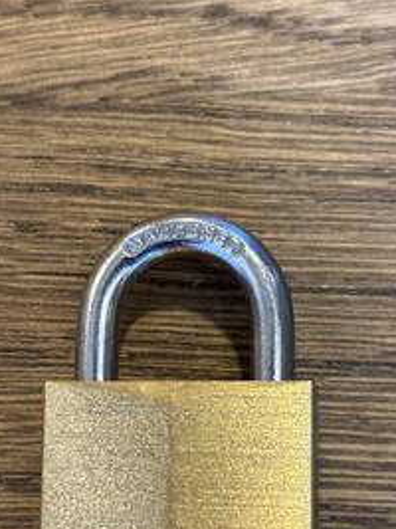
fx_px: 1191
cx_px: 194
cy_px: 378
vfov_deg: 24.8
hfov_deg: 18.9
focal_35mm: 78
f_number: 1.6
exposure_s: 1/40
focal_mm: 5.96
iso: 320
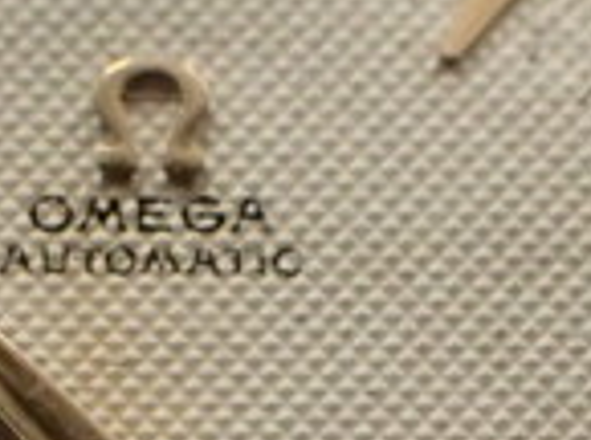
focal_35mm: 166
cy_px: 717
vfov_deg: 8.6
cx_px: 224
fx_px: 2827
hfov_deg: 11.9
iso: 800
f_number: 2.3
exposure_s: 1/40
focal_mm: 5.5
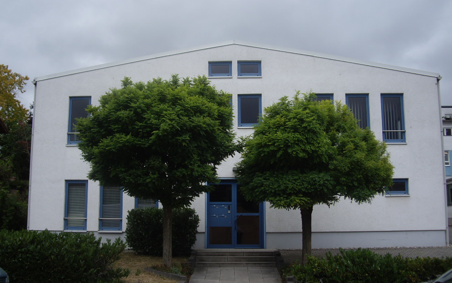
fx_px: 505
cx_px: 224
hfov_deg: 48.2
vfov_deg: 31.2
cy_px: 154
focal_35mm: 41
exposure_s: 1/320
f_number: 2.8
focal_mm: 7.9
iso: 64
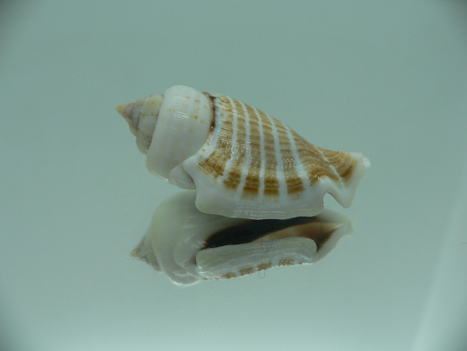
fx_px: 472
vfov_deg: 40.7
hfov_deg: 52.6
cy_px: 176
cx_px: 234
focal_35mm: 35
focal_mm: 4.6
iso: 80
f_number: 2.8
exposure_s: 1/80
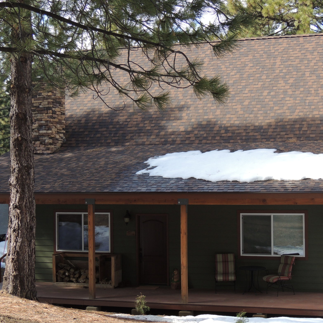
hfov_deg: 25.3
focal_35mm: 68
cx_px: 175
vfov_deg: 25.4
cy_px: 174
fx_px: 718
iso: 100
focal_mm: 8.3
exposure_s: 1/200
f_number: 3.5
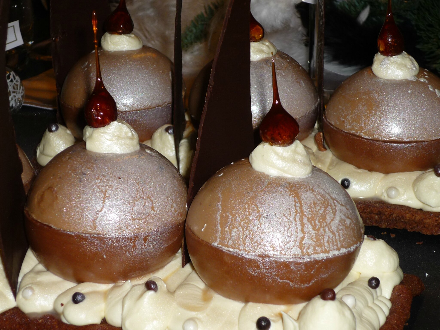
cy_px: 165
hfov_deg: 24.7
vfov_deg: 18.7
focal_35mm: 79
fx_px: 1004
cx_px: 220
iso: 100
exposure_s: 1/40
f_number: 3.7
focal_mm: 10.2
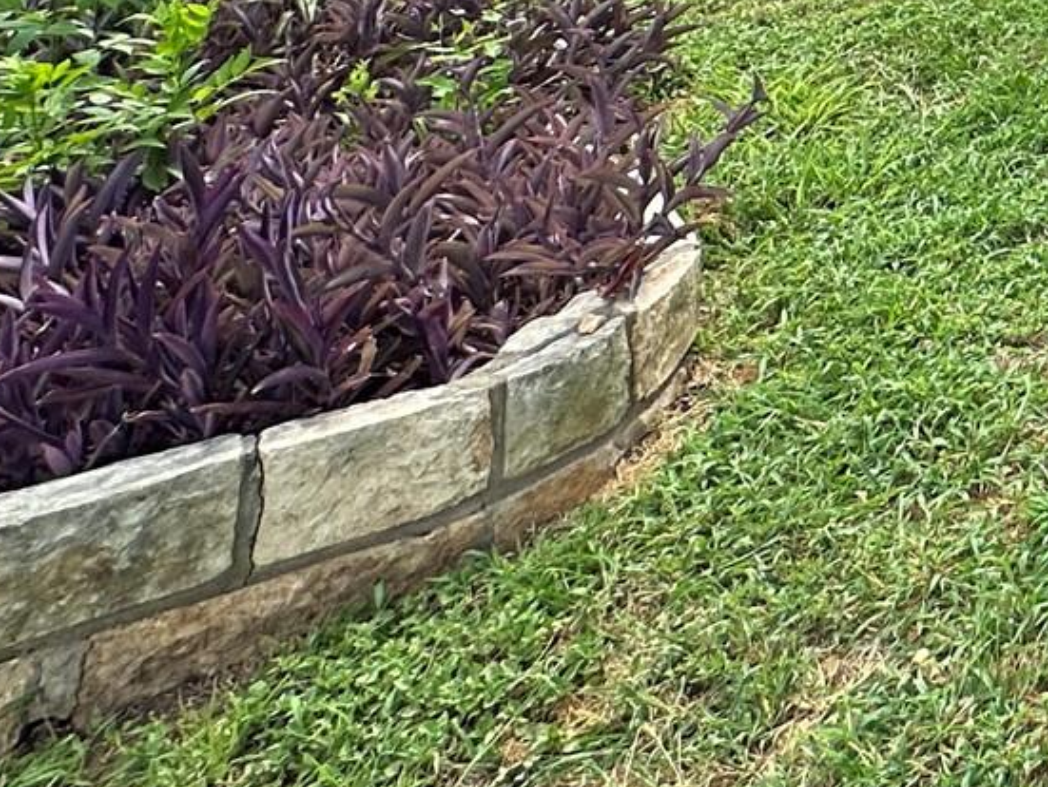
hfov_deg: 25.0
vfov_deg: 21.4
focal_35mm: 52
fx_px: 1575
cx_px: 1679
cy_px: -523
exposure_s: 1/177
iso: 40
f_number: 2.2
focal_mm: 2.22
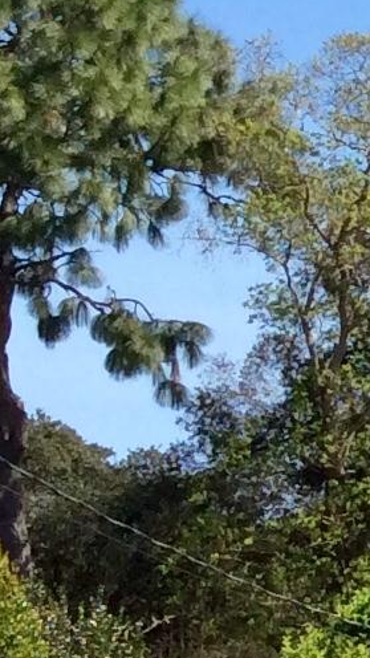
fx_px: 3174
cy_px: 463
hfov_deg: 6.0
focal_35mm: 182
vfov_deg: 11.8
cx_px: 1220
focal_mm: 3.3
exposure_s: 1/1144
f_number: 2.4
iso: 32
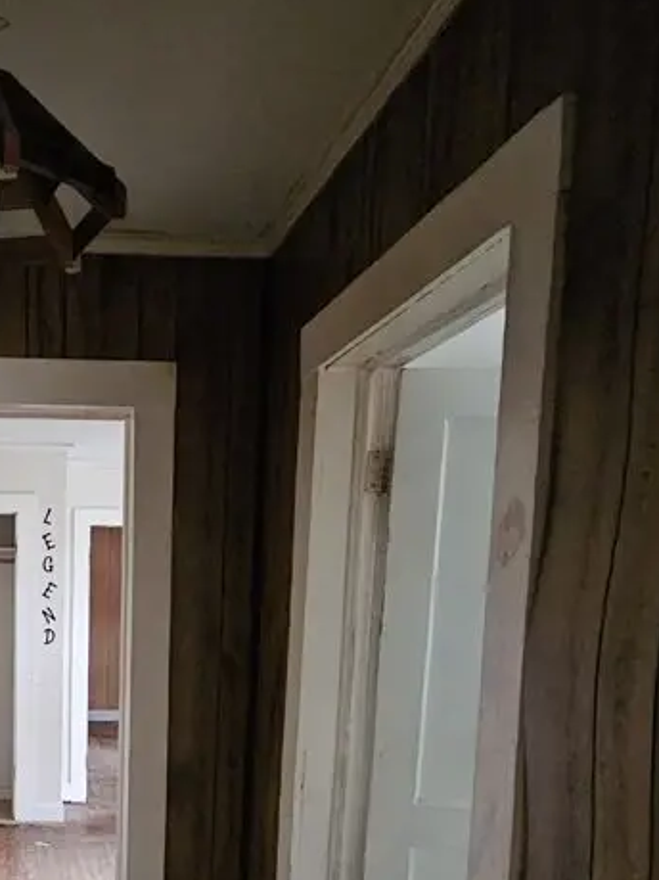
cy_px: 719
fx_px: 863
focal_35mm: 34
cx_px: 61
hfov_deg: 38.8
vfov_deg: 50.3
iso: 1600
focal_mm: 2.2
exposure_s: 1/24
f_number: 2.2
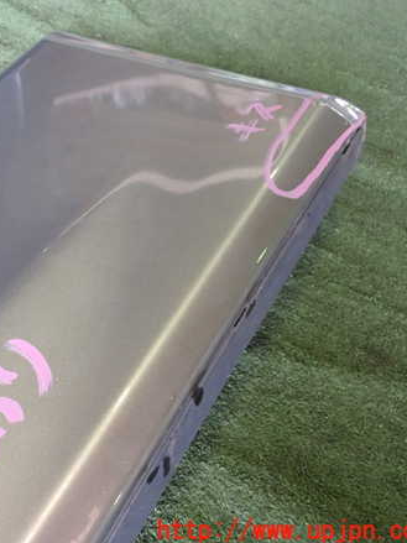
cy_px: 268
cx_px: 66
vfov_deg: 45.8
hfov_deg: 33.8
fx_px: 643
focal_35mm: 41
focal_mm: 5.4
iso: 200
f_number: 2.3
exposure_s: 1/30
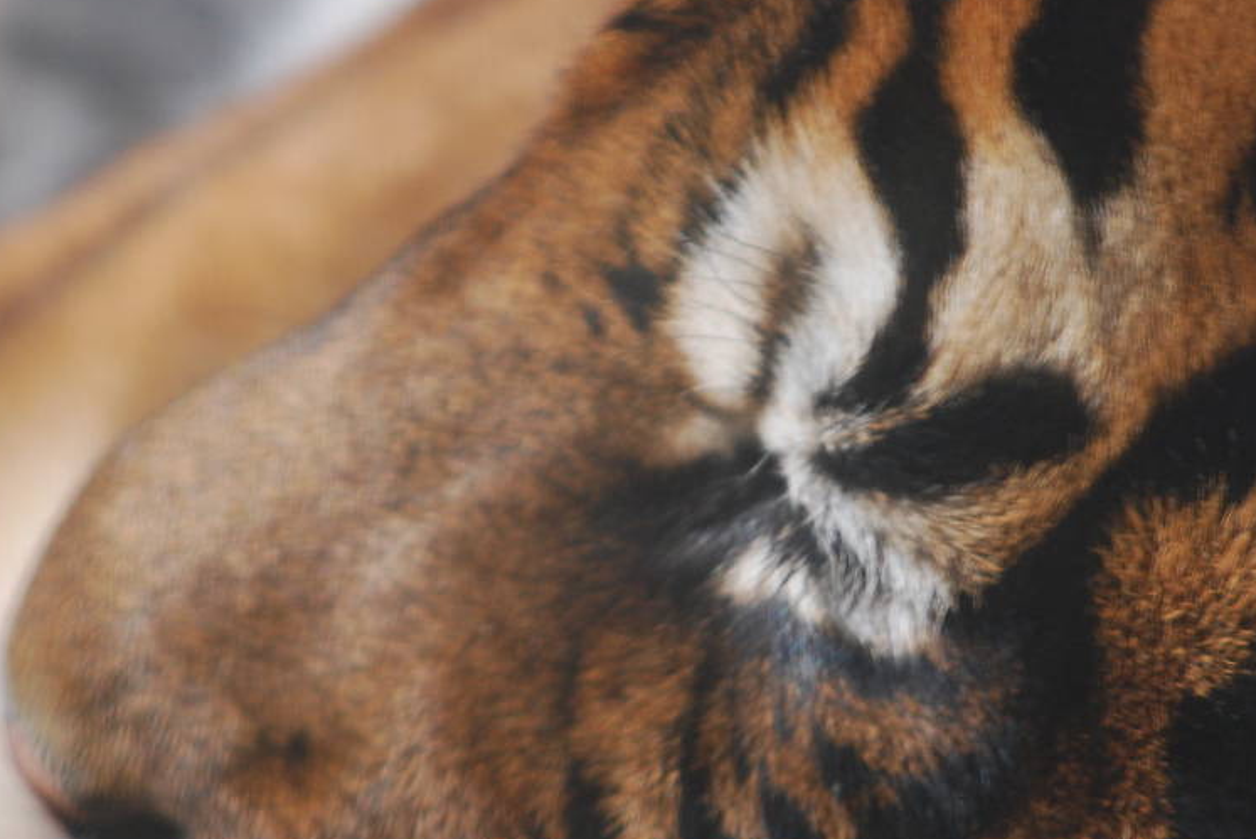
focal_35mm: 644
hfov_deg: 3.2
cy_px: 419
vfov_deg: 2.1
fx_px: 22476
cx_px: 761
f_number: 5.6
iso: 320
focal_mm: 200
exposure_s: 1/500
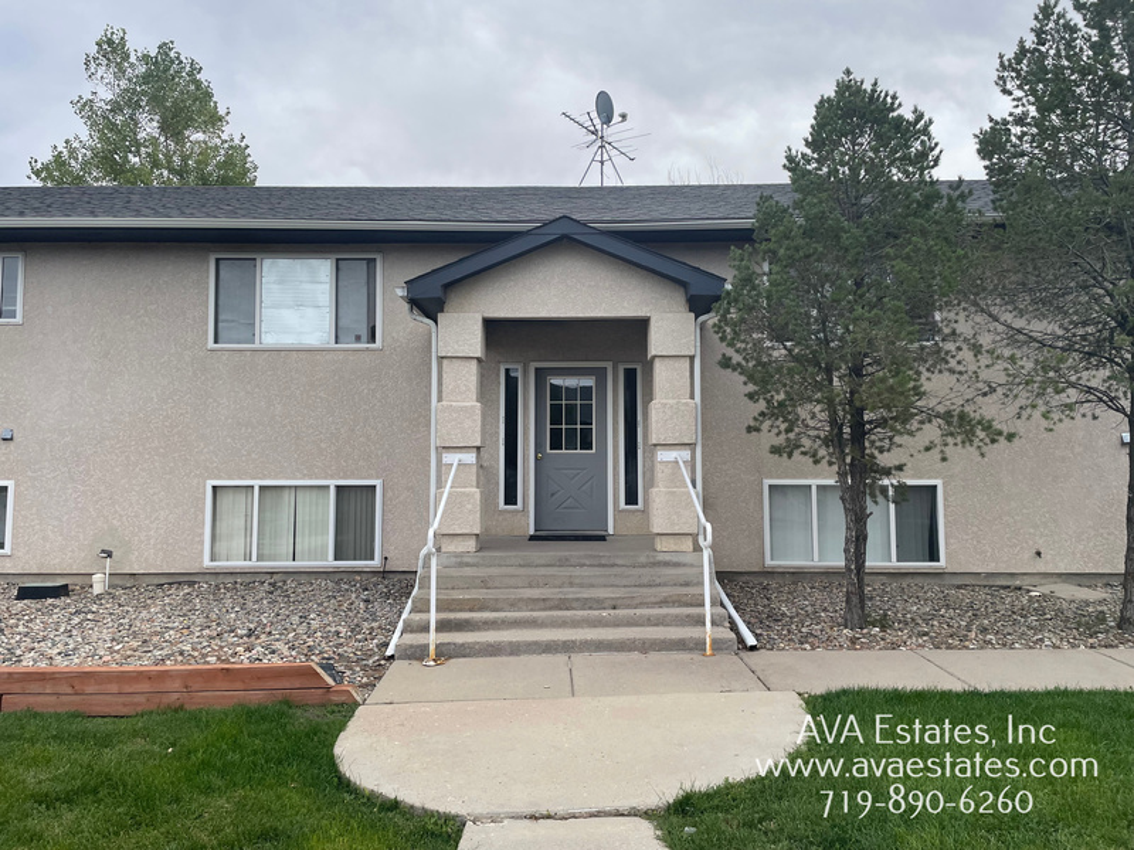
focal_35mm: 26
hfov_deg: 67.3
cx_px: 567
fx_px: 852
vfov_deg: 53.1
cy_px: 425
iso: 32
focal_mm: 4.2
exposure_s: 1/3040
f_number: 1.6
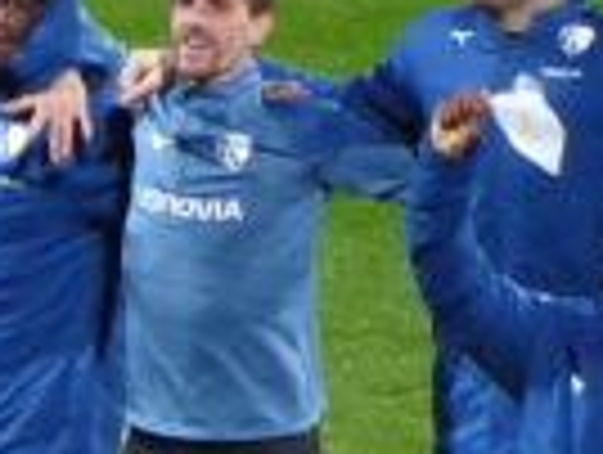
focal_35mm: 2278
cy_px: 674
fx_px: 39753
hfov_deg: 0.9
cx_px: -22
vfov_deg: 0.7
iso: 1600
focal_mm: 121.5
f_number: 6.3
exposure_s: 1/125
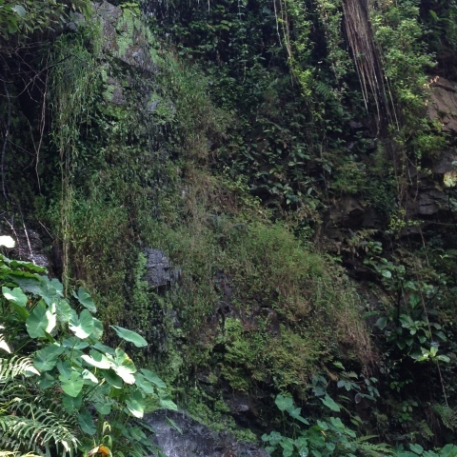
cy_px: 236
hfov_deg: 26.1
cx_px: 213
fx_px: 986
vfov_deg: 26.1
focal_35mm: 66
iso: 80
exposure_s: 1/120
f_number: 2.4
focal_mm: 4.28
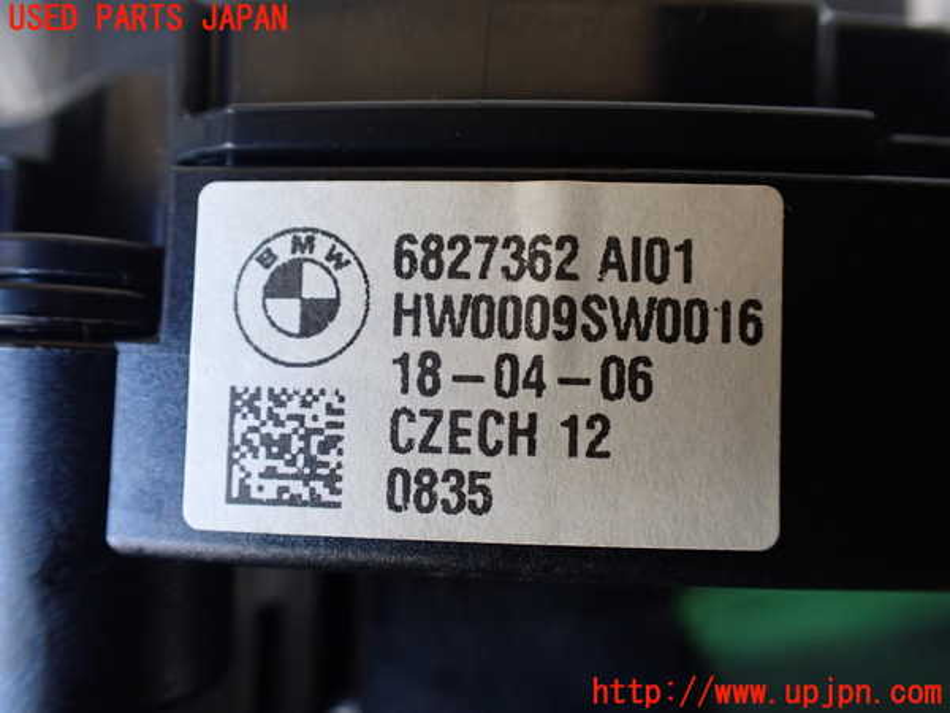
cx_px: 475
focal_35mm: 30
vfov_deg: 46.8
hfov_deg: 60.0
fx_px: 823
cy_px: 356
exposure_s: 1/125
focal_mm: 5.4
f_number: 2.3
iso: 500
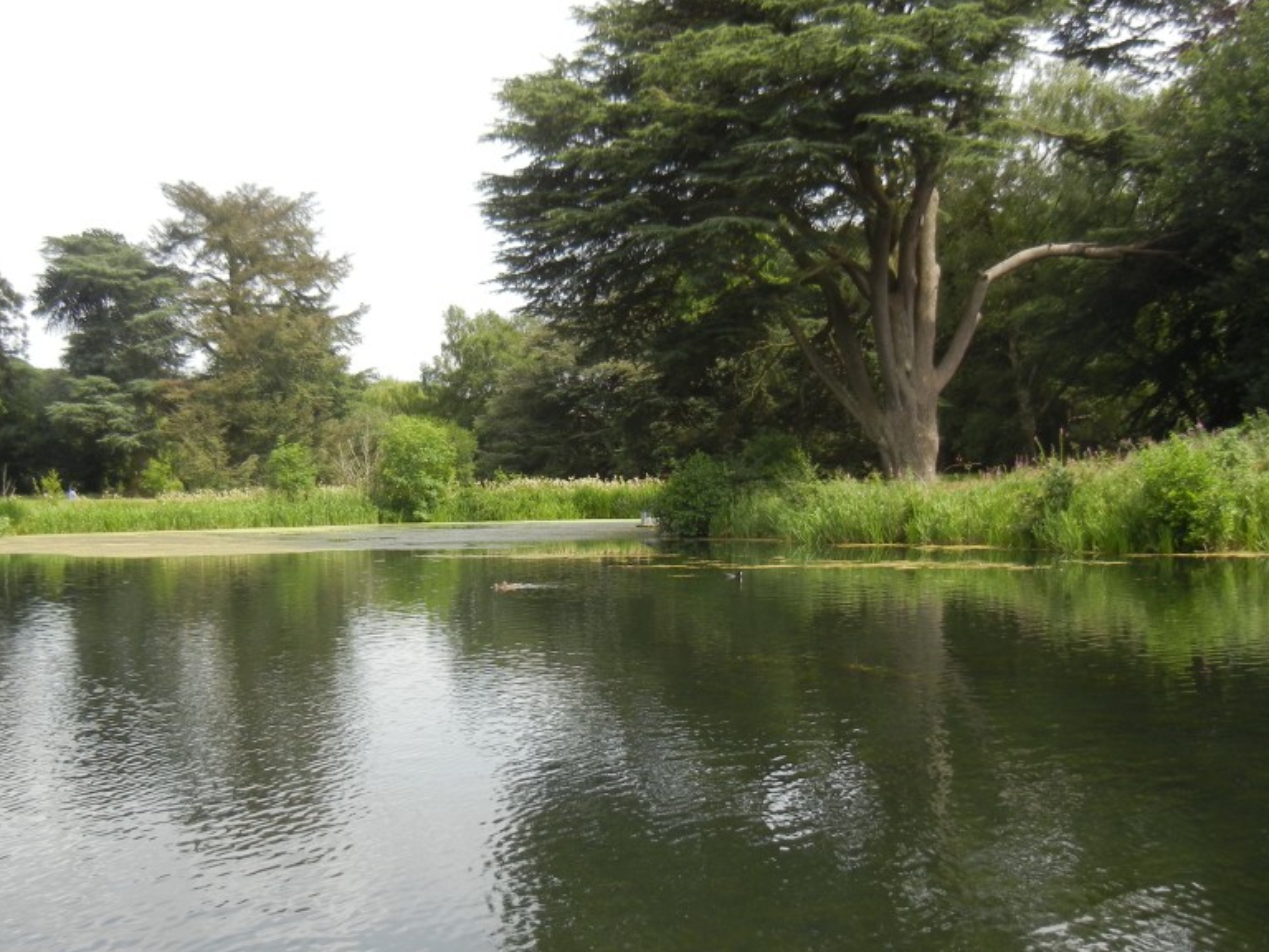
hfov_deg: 46.5
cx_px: 504
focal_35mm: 40
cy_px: 496
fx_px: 1466
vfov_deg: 36.0
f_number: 3.5
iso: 160
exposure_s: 1/673
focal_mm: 5.4
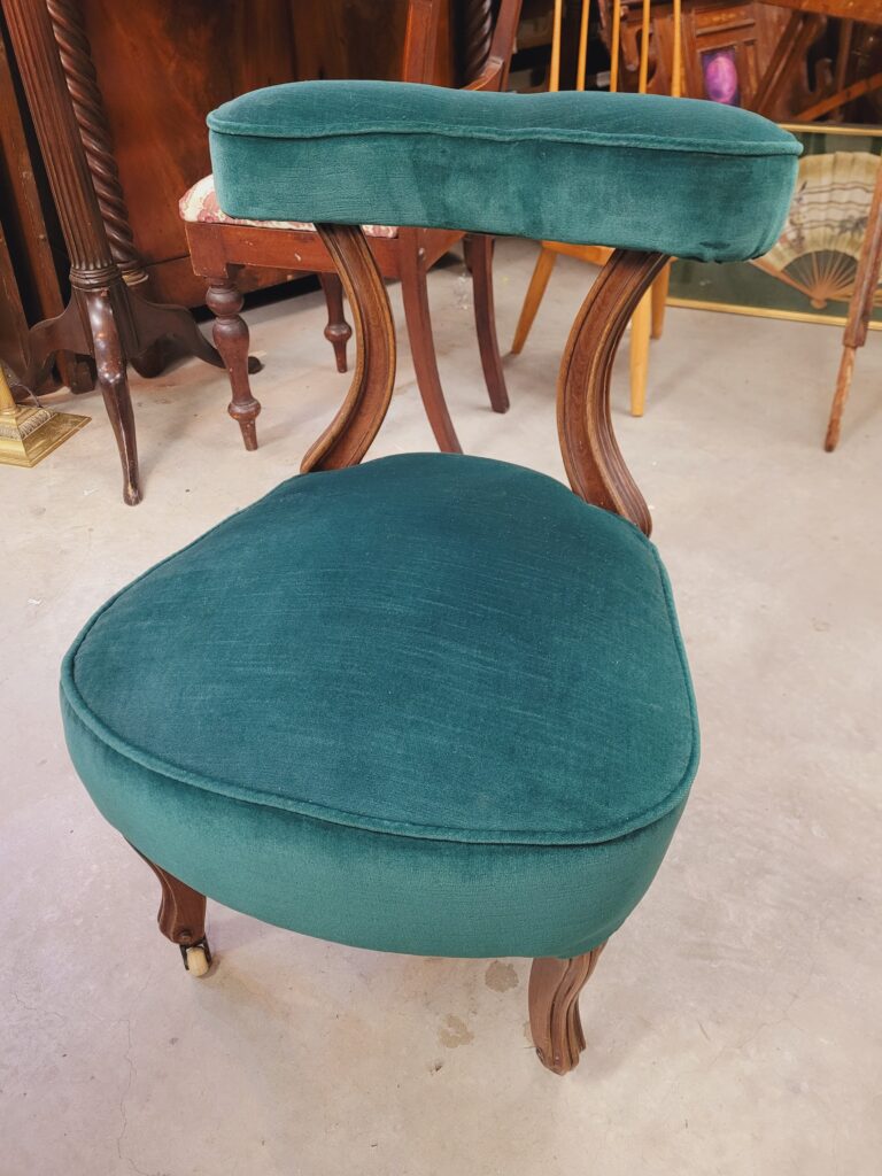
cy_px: 588
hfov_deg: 53.1
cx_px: 441
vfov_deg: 67.3
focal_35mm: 26
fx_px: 883
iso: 500
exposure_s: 1/50
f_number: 1.8
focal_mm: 5.4
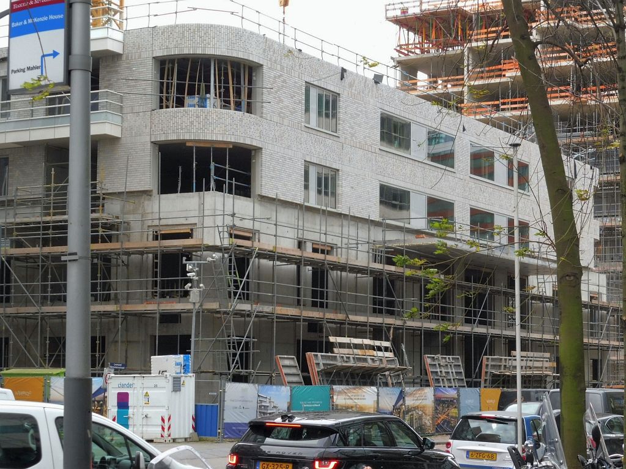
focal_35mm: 85
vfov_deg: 17.3
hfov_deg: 23.0
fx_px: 1536
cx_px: 313
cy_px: 234
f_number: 5.2
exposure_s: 1/60
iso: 250
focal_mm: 15.1
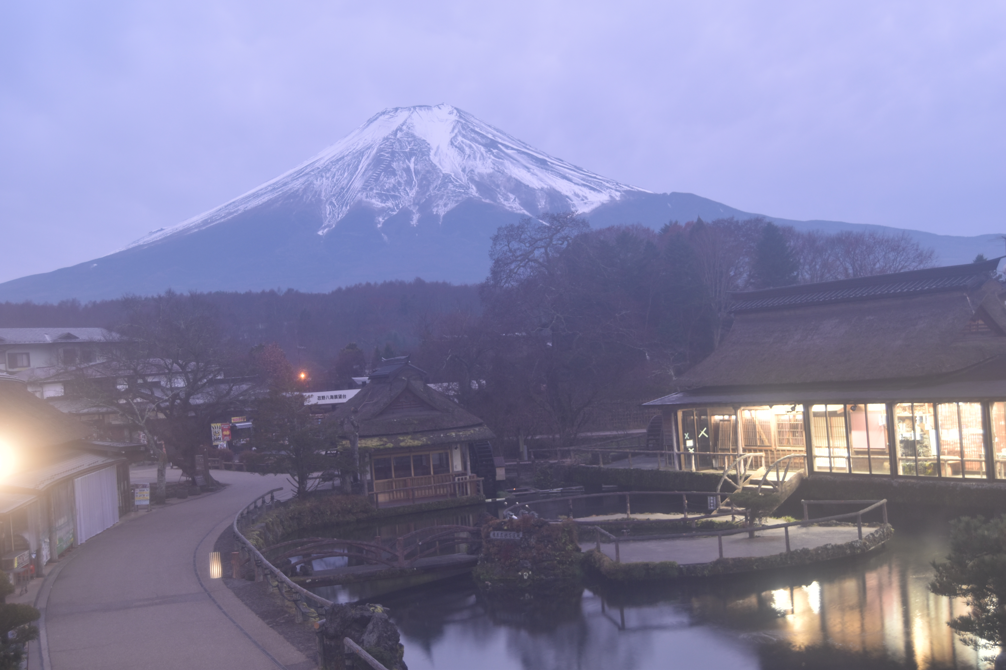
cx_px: 503
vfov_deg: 28.9
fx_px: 1299
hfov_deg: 42.3
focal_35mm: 46
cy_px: 335
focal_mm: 31
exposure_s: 3
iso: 200
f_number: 4.2
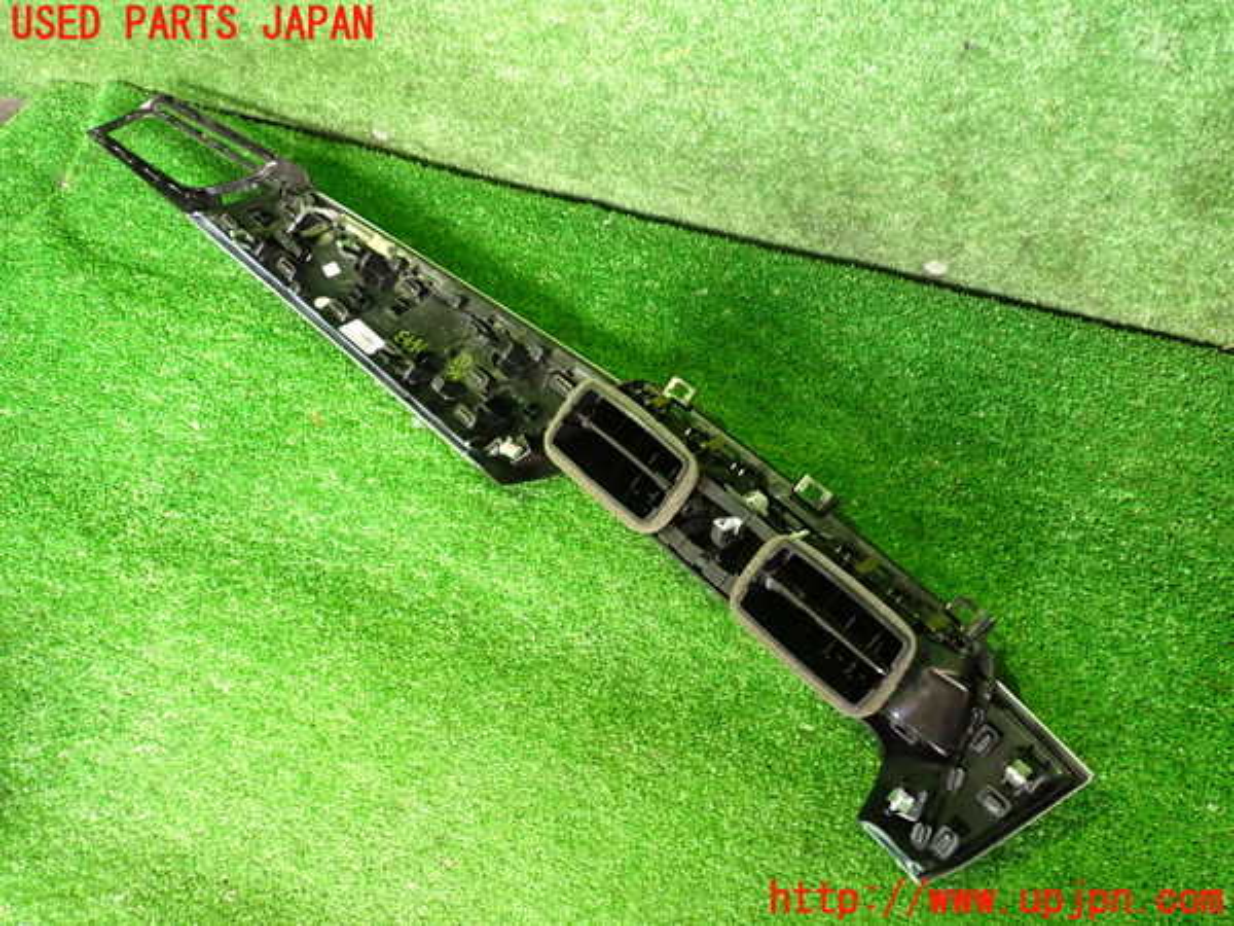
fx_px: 1069
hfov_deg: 60.0
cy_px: 463
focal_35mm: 30
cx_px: 617
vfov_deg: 46.8
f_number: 2.3
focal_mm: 5.4
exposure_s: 1/30
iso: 800
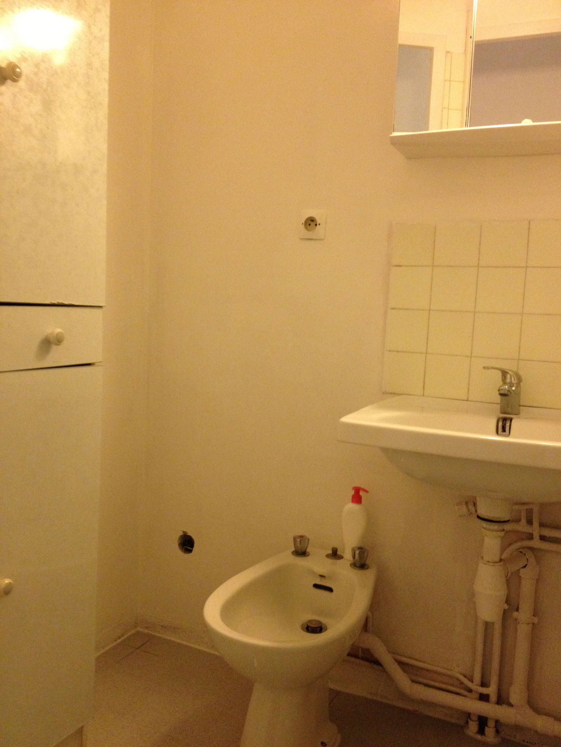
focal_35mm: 35
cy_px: 374
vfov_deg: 52.6
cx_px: 280
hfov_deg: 40.7
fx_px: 756
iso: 320
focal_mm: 4.28
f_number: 2.4
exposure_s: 1/20
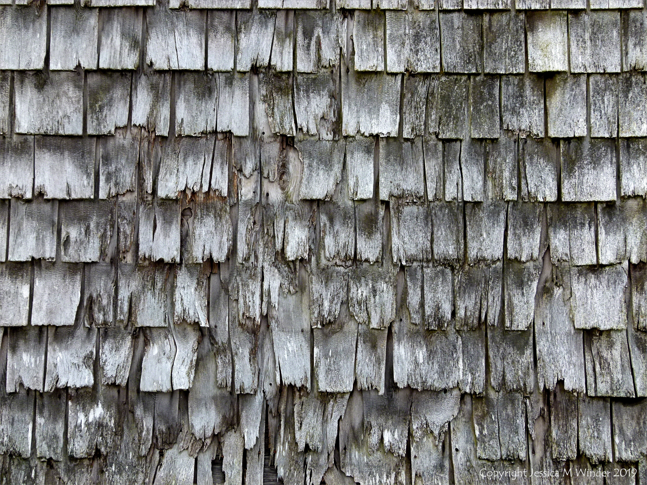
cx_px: 324
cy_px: 242
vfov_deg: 21.0
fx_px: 1308
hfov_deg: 27.8
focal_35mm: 70
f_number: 4
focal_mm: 12.6
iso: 100
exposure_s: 1/320
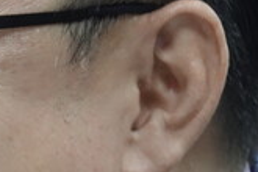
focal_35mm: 931
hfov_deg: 2.2
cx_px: -80
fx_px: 6672
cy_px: 134
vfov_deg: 1.5
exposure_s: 1/60
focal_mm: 93.9
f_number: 4
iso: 800
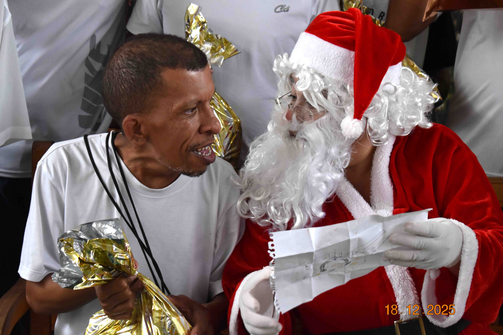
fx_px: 1153
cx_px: 252
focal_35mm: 82
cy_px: 168
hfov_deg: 24.6
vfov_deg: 16.6
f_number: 5.6
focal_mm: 55
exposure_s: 1/125
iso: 2000
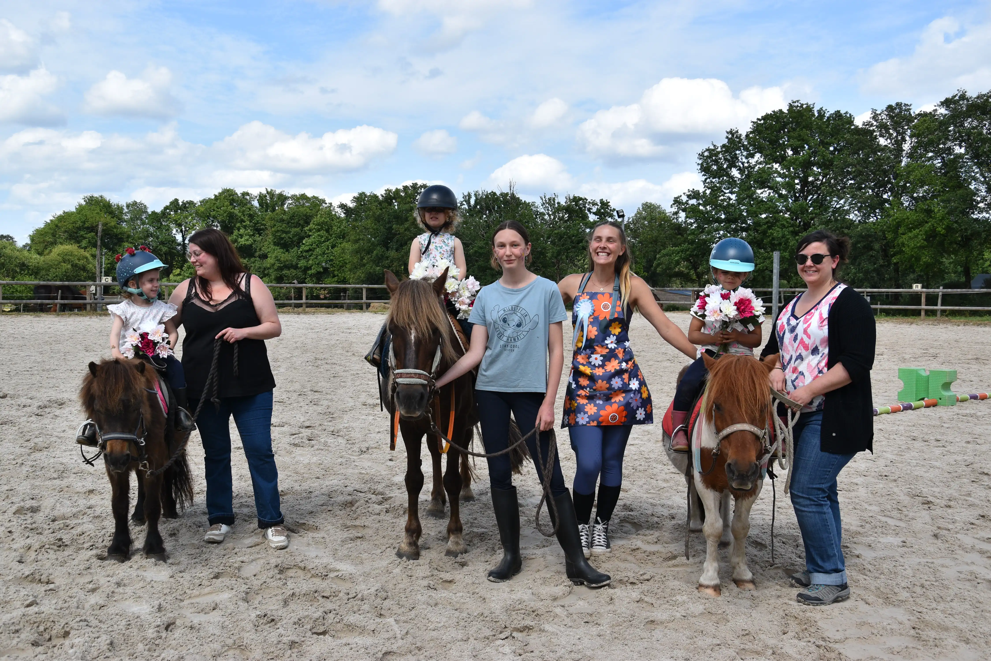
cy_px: 330
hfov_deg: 53.1
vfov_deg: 36.9
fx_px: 991
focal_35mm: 36
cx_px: 496
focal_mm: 24
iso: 400
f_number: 6.3
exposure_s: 1/1600
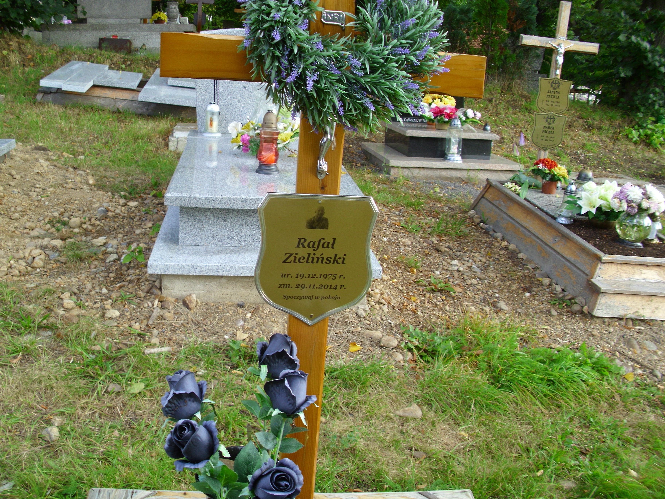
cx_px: 332
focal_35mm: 35
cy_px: 250
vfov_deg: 40.7
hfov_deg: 52.6
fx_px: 672
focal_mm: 6.2
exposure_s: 1/86
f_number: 3
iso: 50
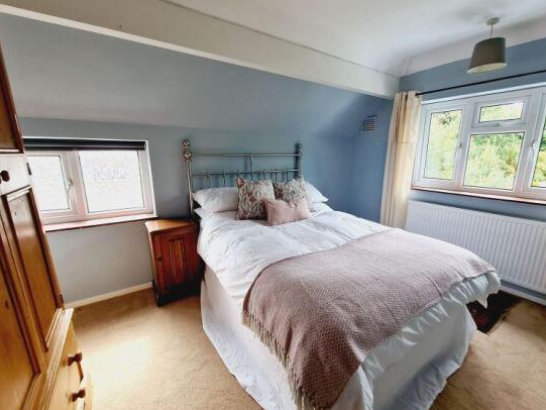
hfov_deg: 101.9
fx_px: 221
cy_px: 204
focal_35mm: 14
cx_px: 288
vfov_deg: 85.7
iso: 64
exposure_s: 1/100
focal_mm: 2.2
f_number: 2.2
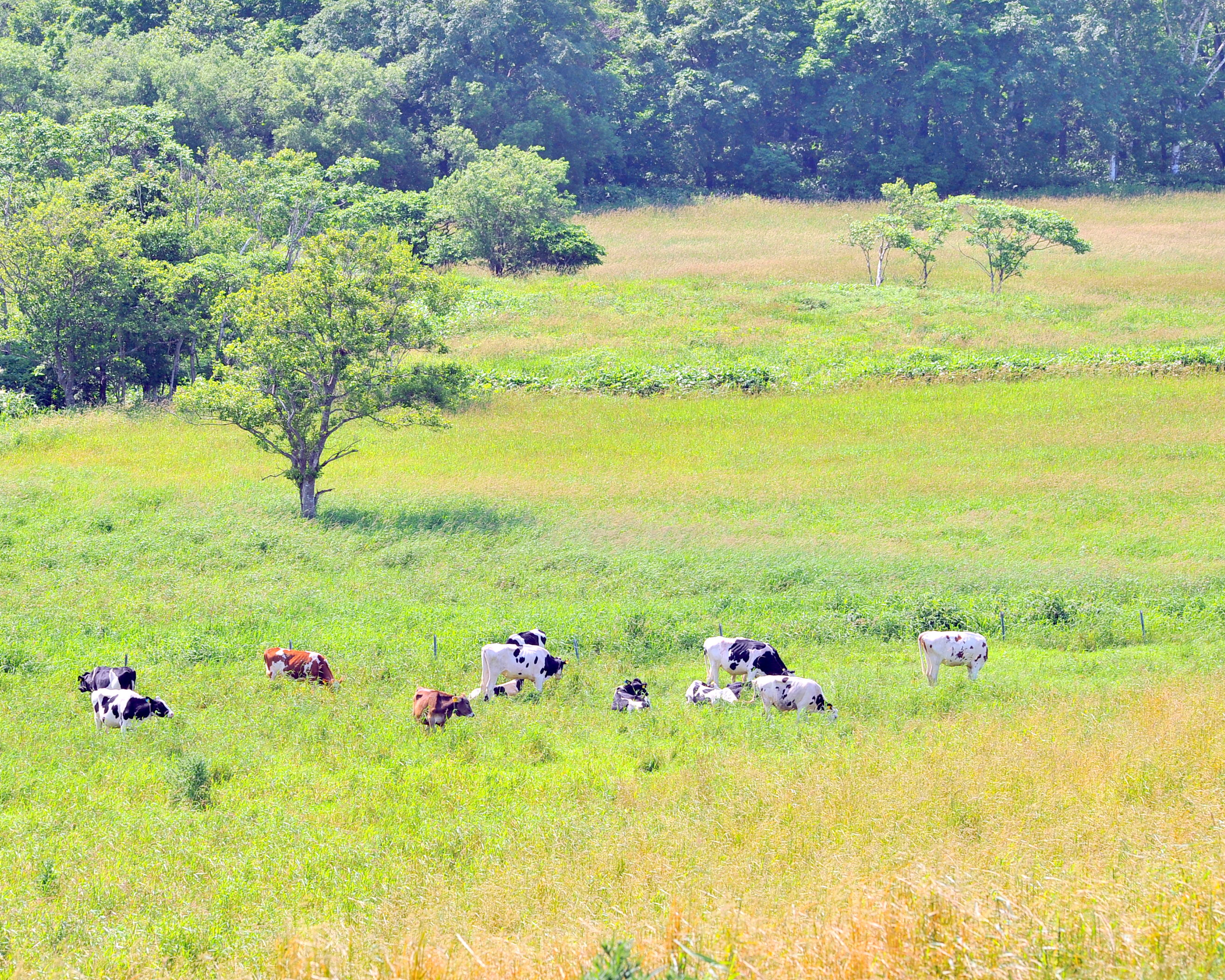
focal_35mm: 204
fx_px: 7395
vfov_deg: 7.6
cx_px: 511
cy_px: 489
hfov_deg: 9.5
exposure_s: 1/400
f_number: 11
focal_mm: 180
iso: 500
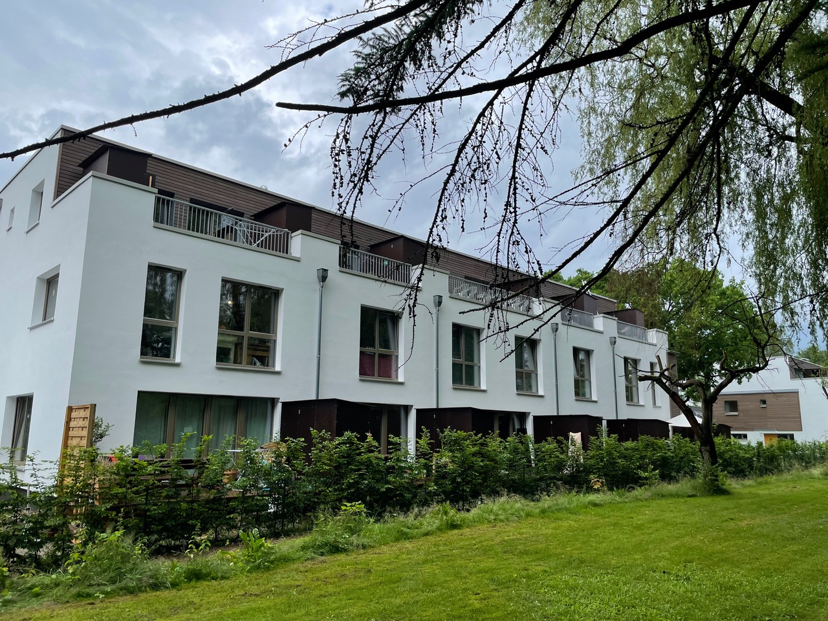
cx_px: 414
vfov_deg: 53.1
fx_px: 622
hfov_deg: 67.3
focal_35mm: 26
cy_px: 310
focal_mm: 4.2
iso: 32
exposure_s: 1/1453
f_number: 1.6
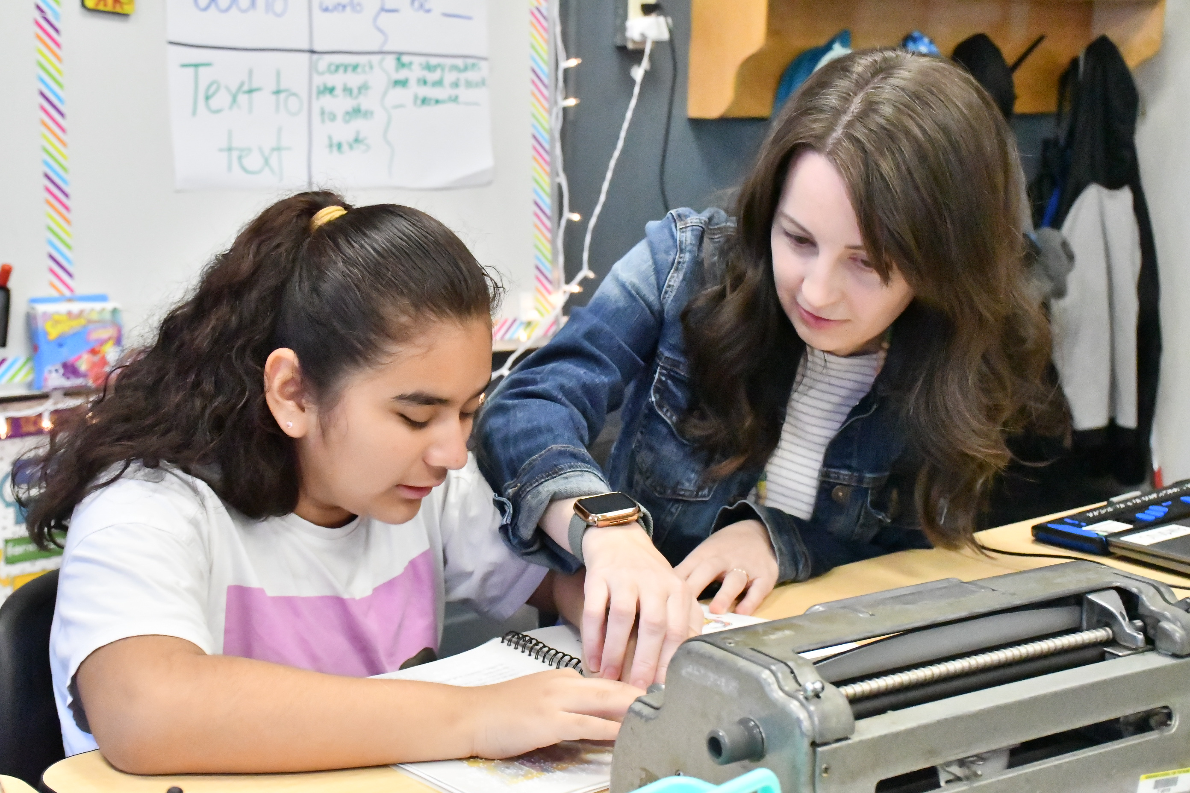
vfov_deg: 23.8
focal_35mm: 57
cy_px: 396
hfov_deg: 35.1
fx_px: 1884
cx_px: 595
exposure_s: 1/640
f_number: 6.3
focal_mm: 38
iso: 20000
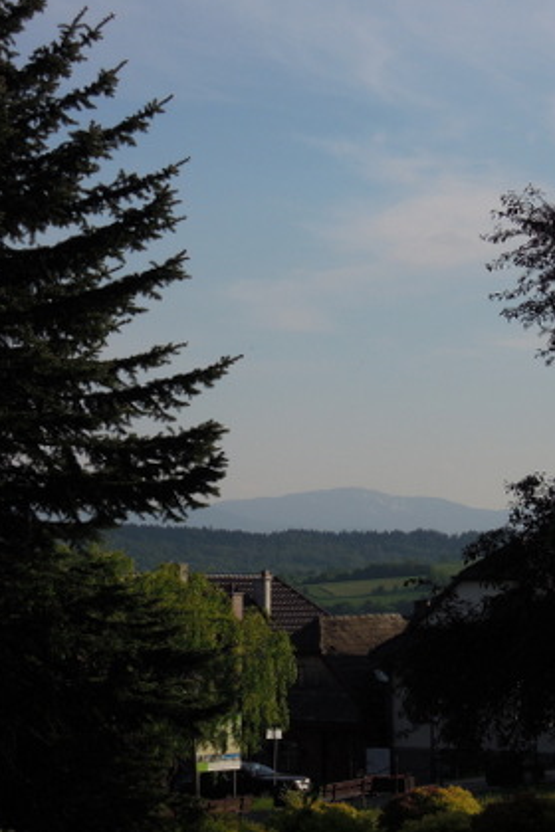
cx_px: 311
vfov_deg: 17.2
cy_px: 450
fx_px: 2752
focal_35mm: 119
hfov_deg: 11.5
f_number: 5.5
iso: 160
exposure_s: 1/800
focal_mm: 17.9
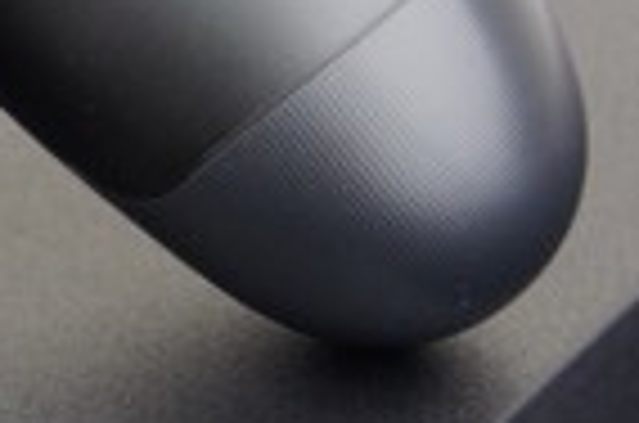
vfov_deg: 5.1
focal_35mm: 267
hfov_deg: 7.5
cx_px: -500
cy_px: 155
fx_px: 4729
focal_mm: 42
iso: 1600
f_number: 4.5
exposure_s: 1/50
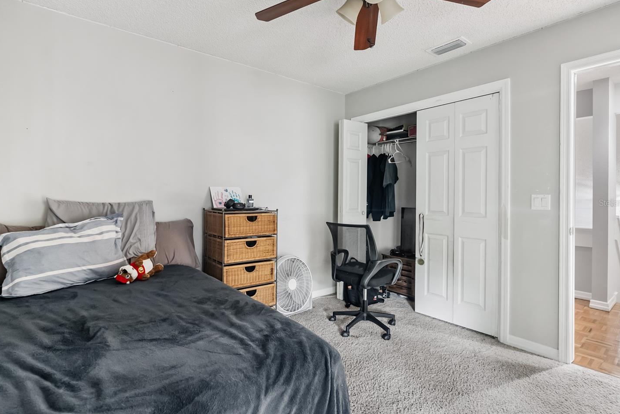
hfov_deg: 89.9
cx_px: 289
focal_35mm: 18
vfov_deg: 67.4
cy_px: 202
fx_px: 310
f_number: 8
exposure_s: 1.6
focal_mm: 16
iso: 2000
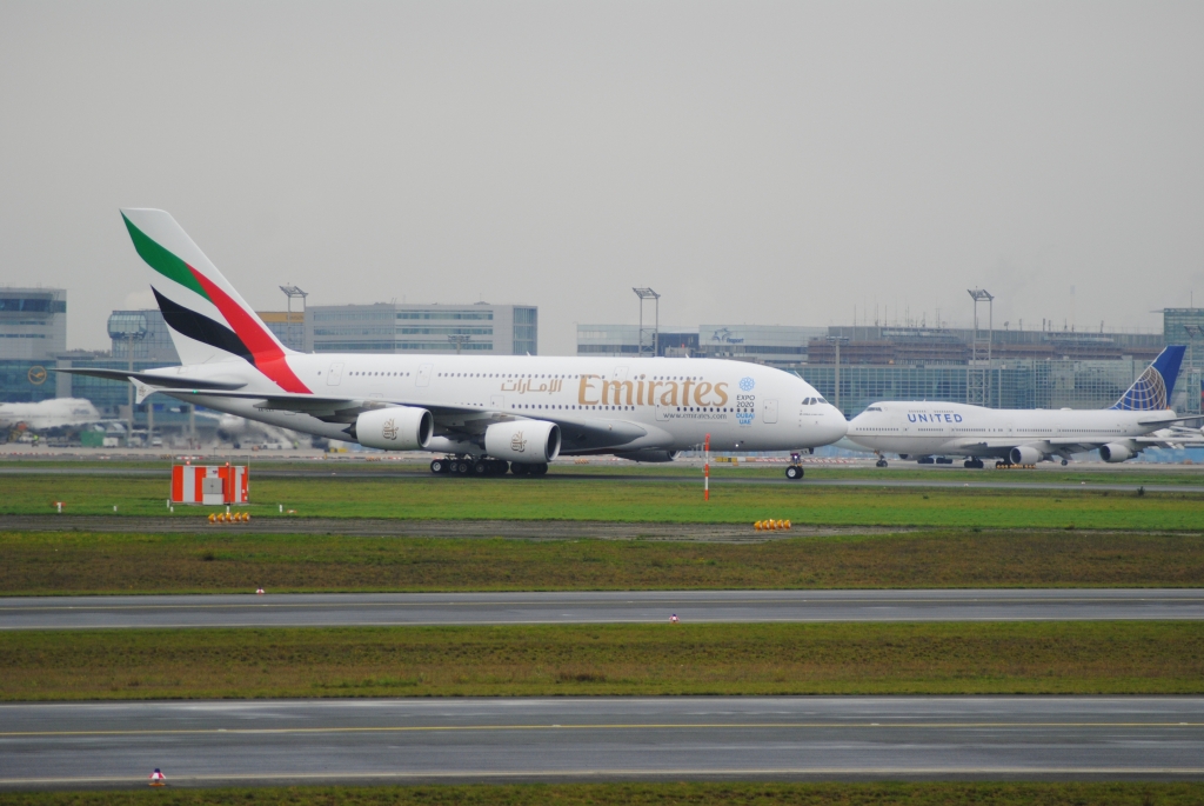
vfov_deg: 6.8
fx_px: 6779
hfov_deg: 10.1
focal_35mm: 202
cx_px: 602
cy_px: 403
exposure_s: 1/500
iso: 200
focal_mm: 135
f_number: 4.2
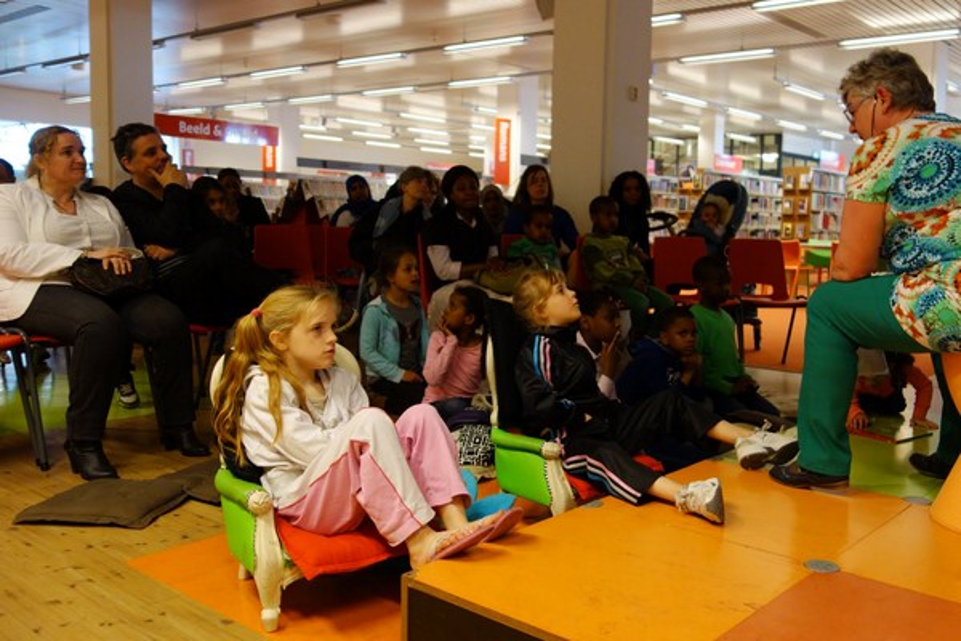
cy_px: 320
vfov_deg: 46.4
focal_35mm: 28
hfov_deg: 65.5
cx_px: 480
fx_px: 747
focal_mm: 10.4
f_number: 1.8
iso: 320
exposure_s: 1/60
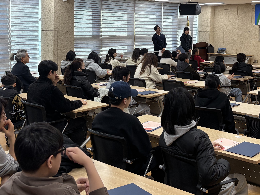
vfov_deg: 29.8
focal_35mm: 48
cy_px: 49
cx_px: 150
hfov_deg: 39.6
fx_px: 361
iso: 125
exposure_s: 1/120
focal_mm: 5.96
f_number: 1.6
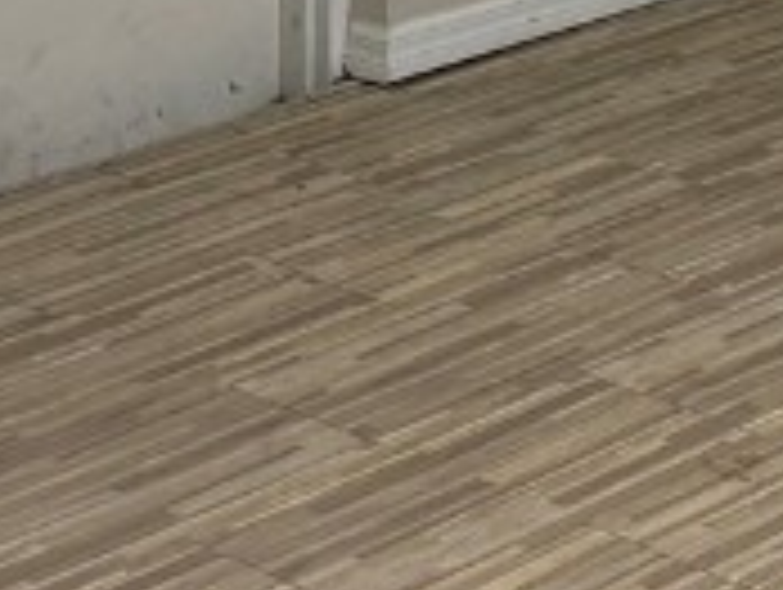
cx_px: 702
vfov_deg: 9.8
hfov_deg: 13.8
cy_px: -572
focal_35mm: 141
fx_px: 3194
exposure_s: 1/120
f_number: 1.78
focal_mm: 6.76
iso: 200
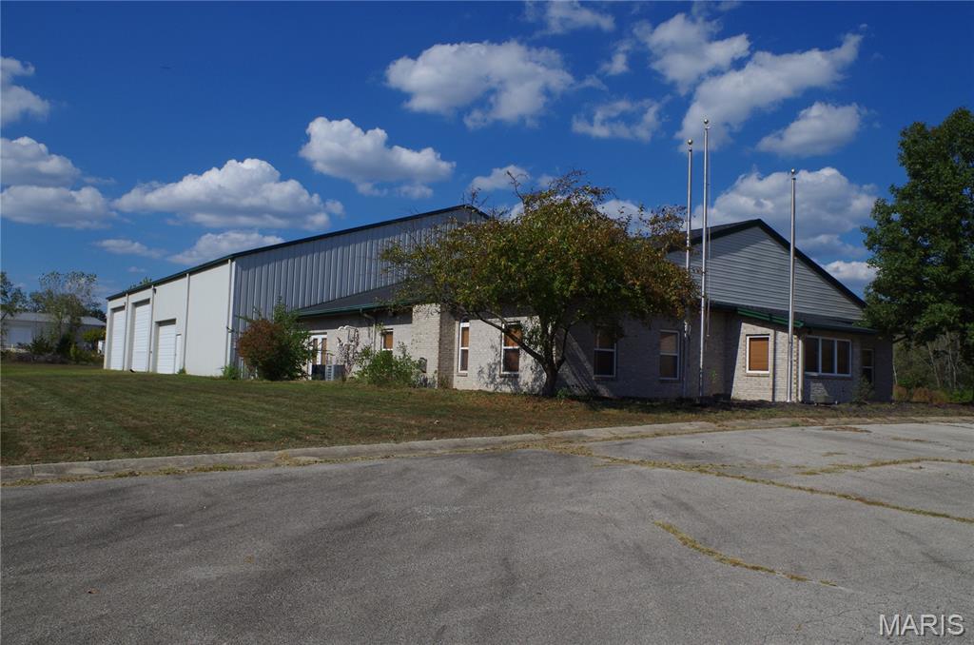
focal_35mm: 30
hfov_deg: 62.0
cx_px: 487
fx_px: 810
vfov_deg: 43.4
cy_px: 322
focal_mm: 20
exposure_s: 1/320
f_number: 14
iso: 200
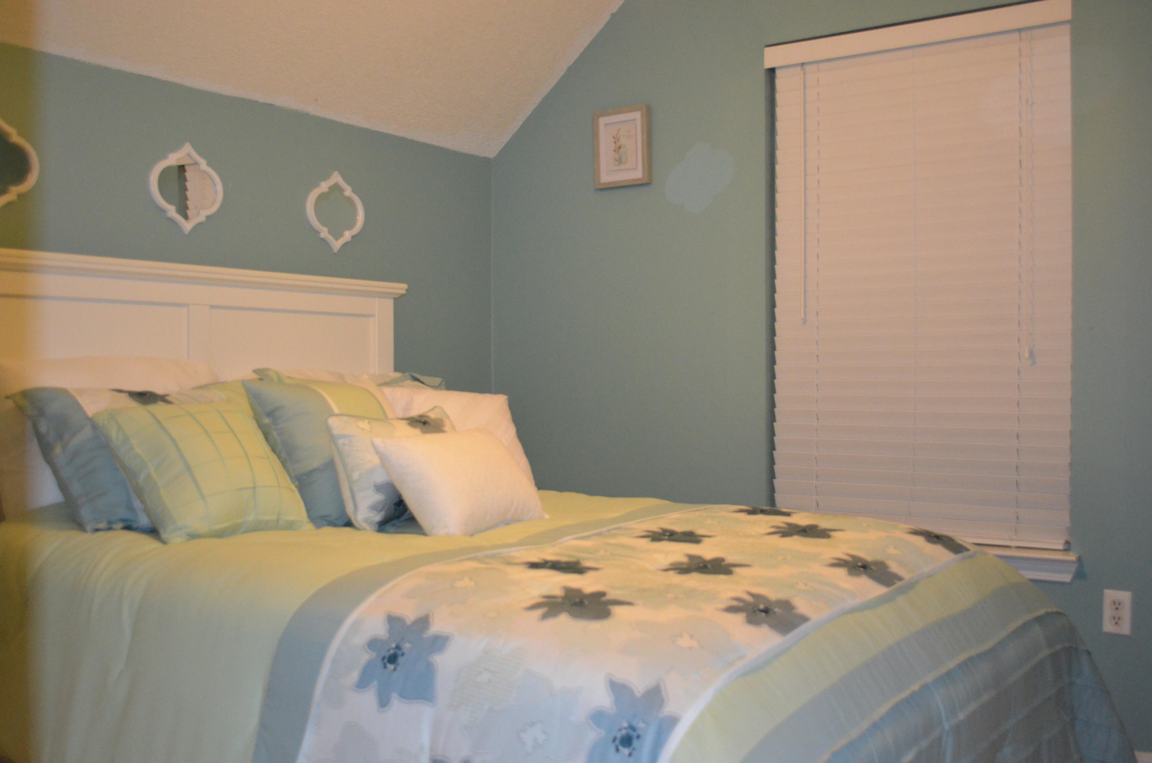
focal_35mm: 36
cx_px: 576
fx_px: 1150
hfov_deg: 53.2
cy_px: 382
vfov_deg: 36.7
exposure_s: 1/60
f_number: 4
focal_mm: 24
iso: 2800
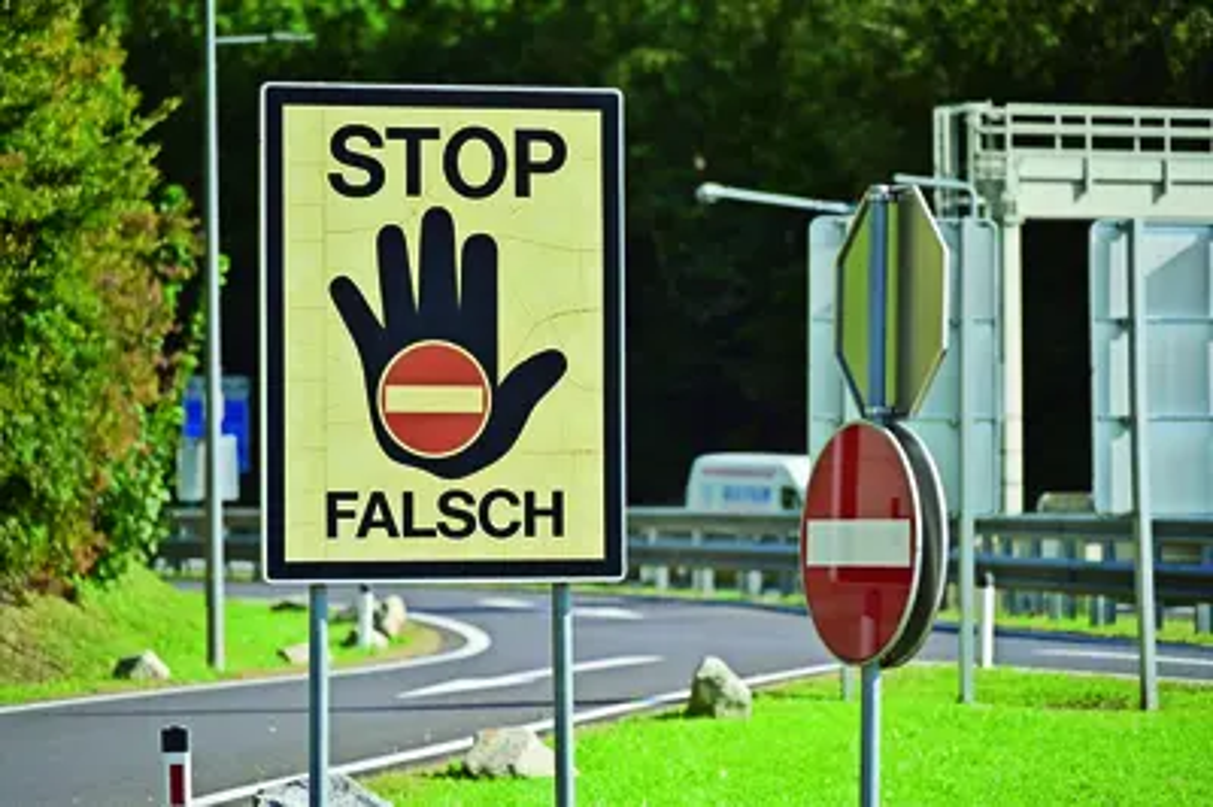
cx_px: 606
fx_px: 5050
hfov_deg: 13.7
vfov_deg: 9.1
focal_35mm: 150
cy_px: 404
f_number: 2.8
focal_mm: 150
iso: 160
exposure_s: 1/4000
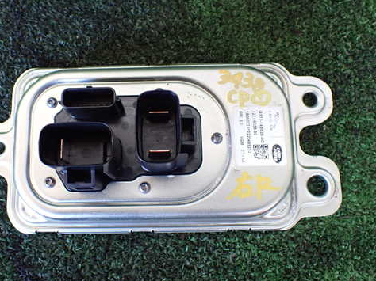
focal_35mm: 38
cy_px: 133
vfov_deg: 37.7
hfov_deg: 48.8
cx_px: 156
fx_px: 413
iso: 640
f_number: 2.3
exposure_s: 1/125
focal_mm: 5.4
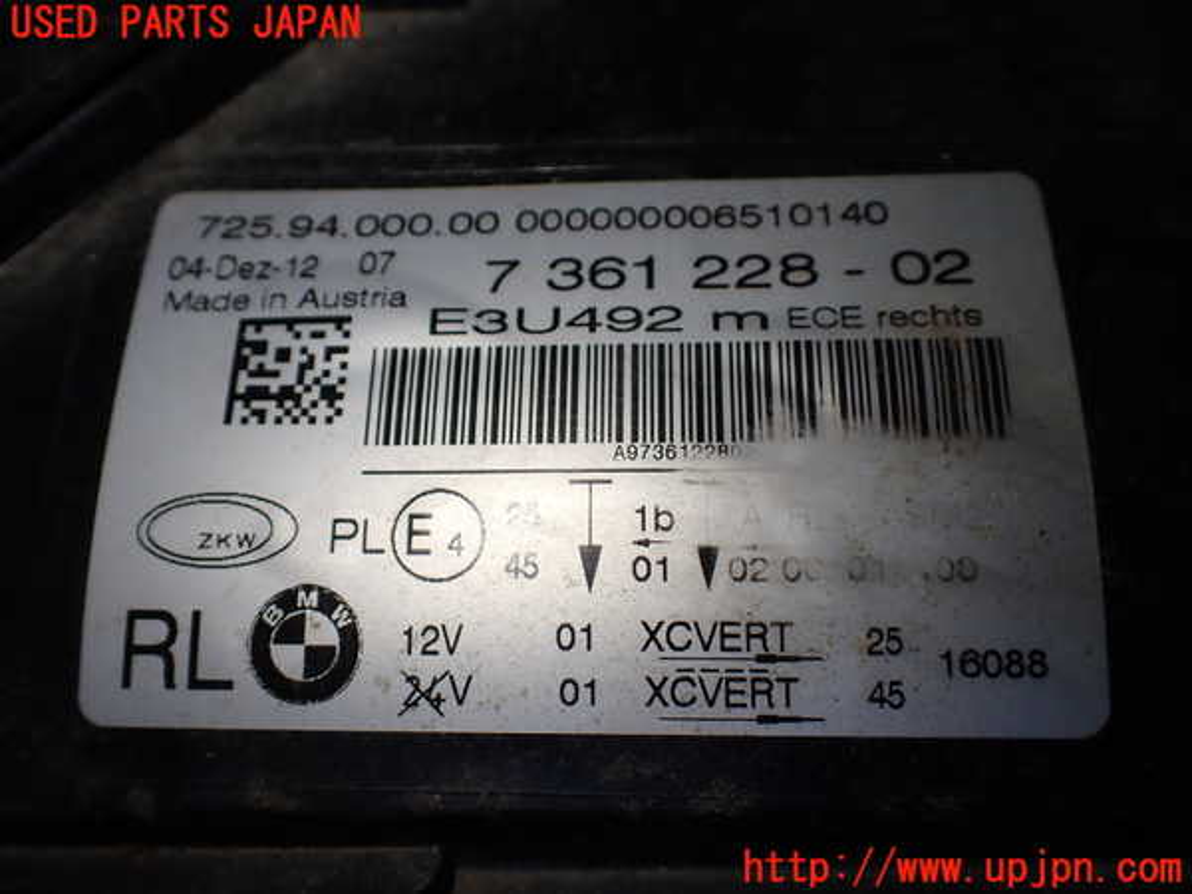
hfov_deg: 60.0
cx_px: 596
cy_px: 447
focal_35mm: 30
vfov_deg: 46.8
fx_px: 1033
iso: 100
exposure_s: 1/160
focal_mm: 5.4
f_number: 2.3
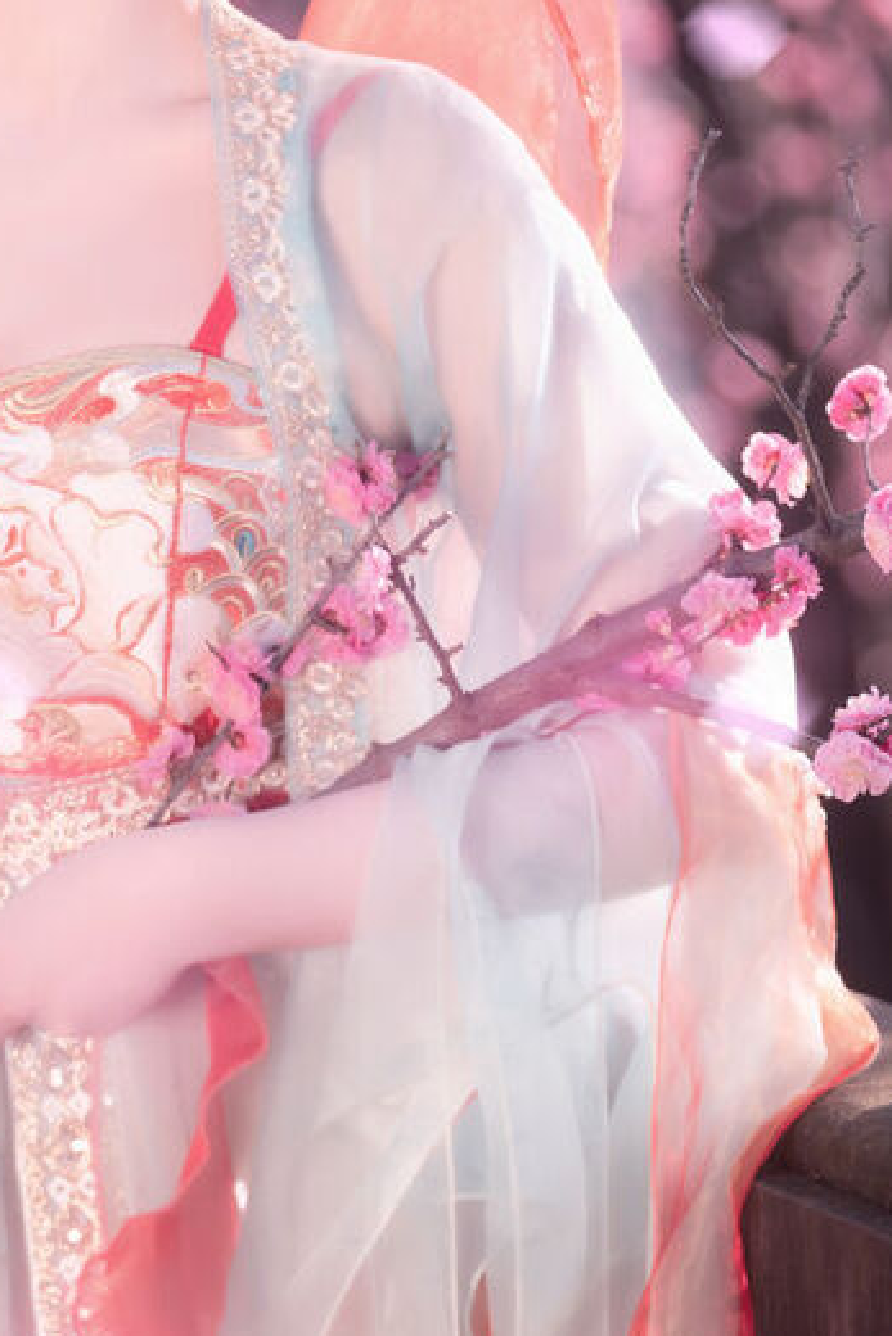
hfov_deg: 3.2
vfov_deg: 4.9
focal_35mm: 424
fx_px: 15747
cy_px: 148
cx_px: 121
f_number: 2.8
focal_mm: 140
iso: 800
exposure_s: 1/5000
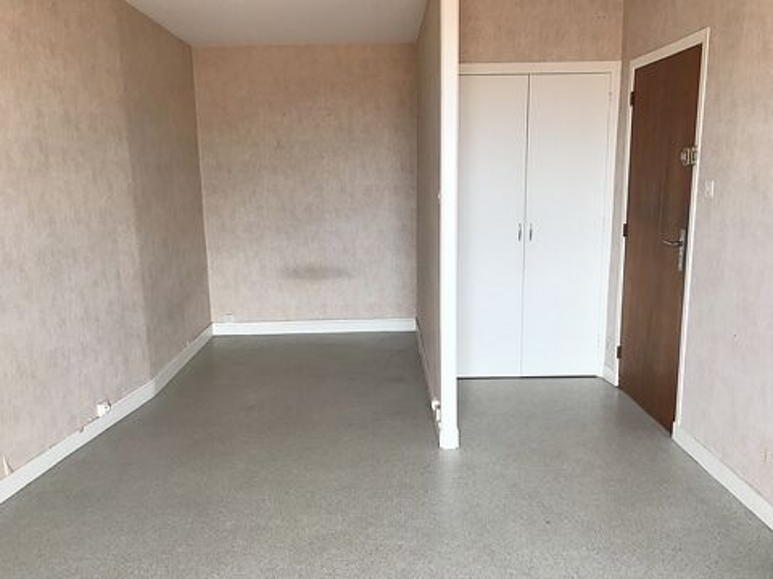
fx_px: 625
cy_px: 290
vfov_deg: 49.7
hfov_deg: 63.4
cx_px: 386
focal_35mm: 28
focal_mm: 3.99
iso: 25
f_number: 1.8
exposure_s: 1/50
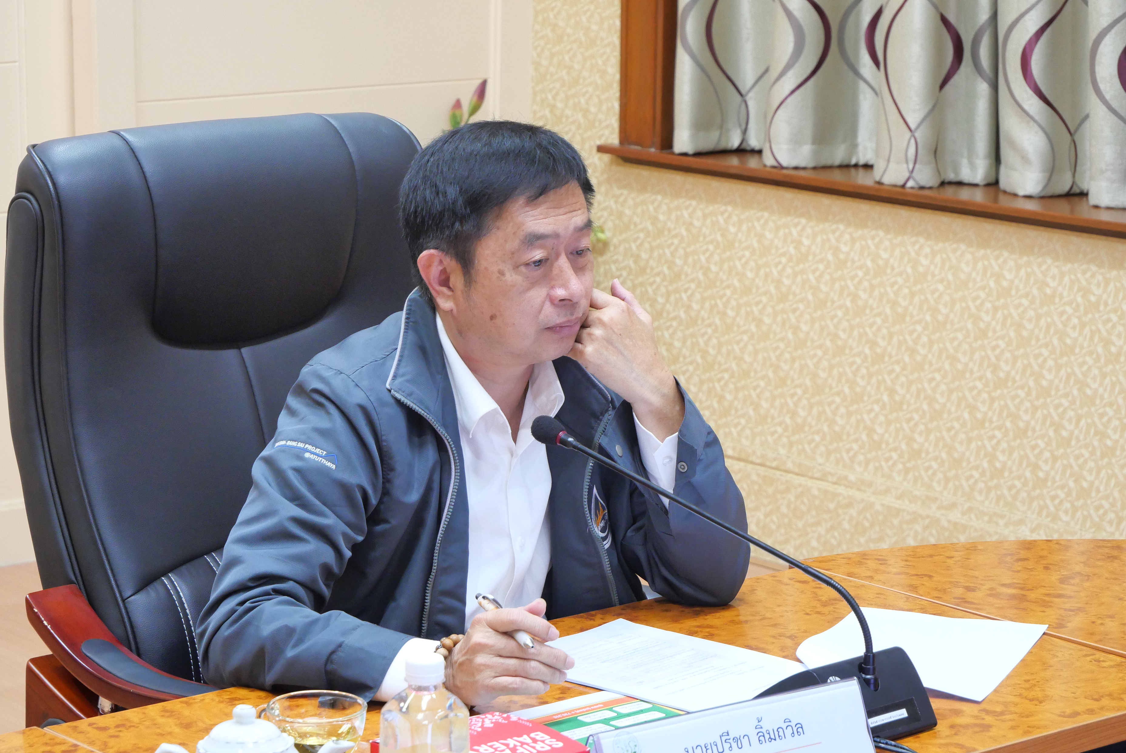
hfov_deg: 20.2
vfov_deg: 13.6
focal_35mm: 101
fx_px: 3161
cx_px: 563
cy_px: 376
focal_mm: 49
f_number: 5.6
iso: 1600
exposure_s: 1/13
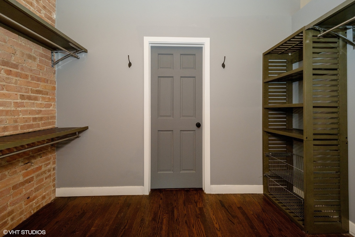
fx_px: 128
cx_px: 178
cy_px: 118
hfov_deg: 108.3
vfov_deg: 85.4
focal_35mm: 13
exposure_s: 1/200
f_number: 8
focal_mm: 13
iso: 200
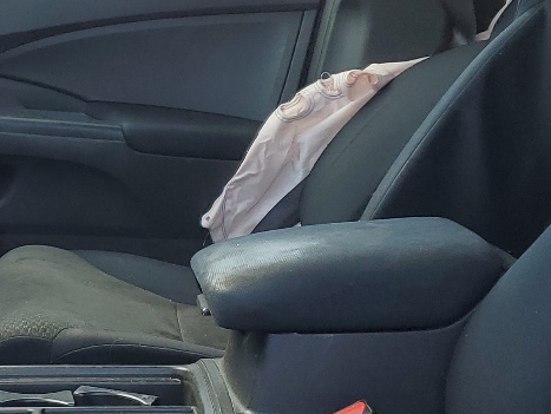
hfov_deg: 21.0
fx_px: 1418
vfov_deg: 16.6
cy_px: 211
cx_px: -47
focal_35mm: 89
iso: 50
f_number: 1.5
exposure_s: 1/286
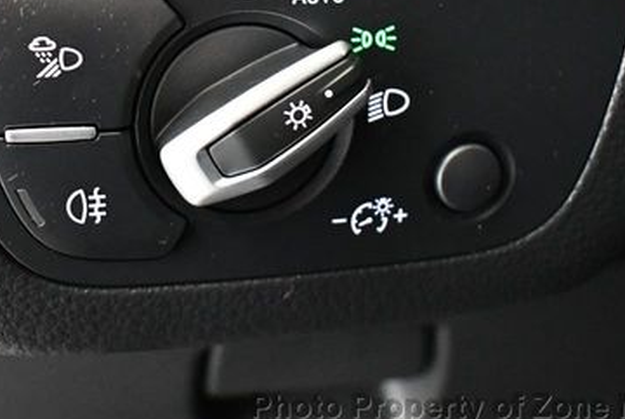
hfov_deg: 31.2
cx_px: 226
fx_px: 1112
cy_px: 67
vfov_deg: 21.0
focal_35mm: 64
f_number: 3.5
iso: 7200
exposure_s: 1/60
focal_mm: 18
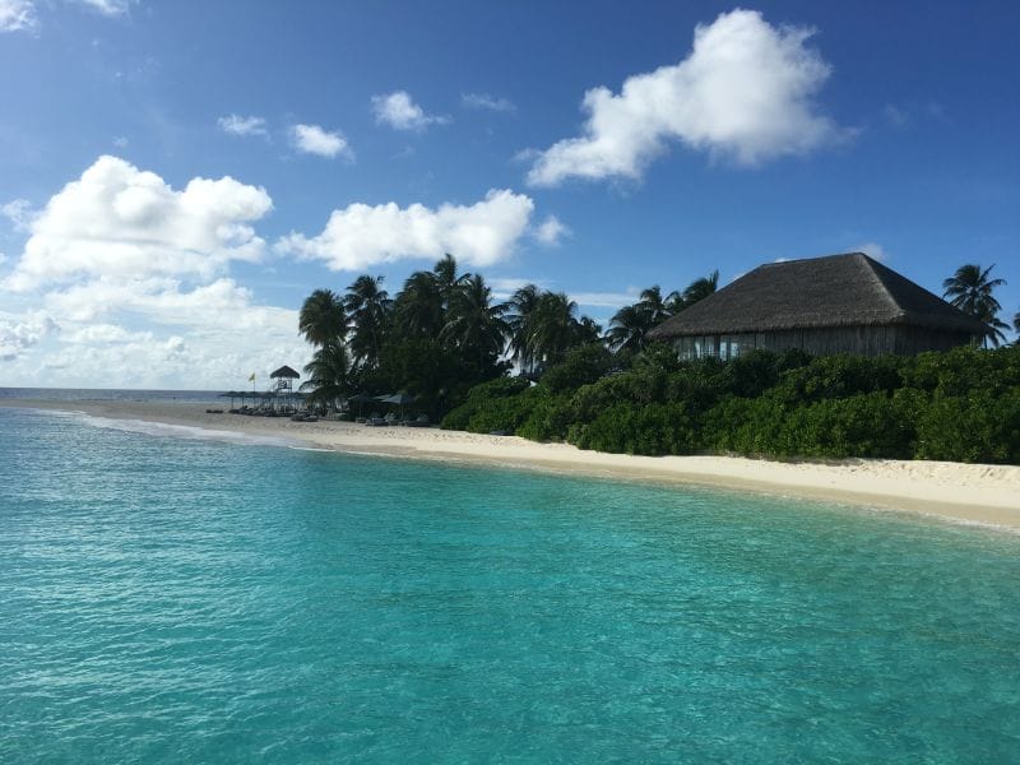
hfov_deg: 61.7
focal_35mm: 29
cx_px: 510
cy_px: 382
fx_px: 855
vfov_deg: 48.2
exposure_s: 1/3077
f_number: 2.2
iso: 25
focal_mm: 4.15
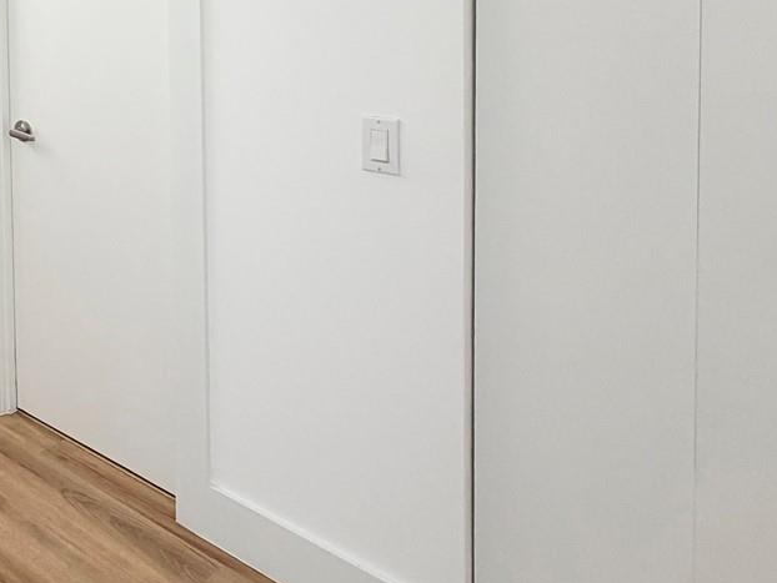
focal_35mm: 36
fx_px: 808
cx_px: -140
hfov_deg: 38.8
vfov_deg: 35.8
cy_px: -1
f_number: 2.2
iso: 80
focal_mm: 2.22
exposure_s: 1/120
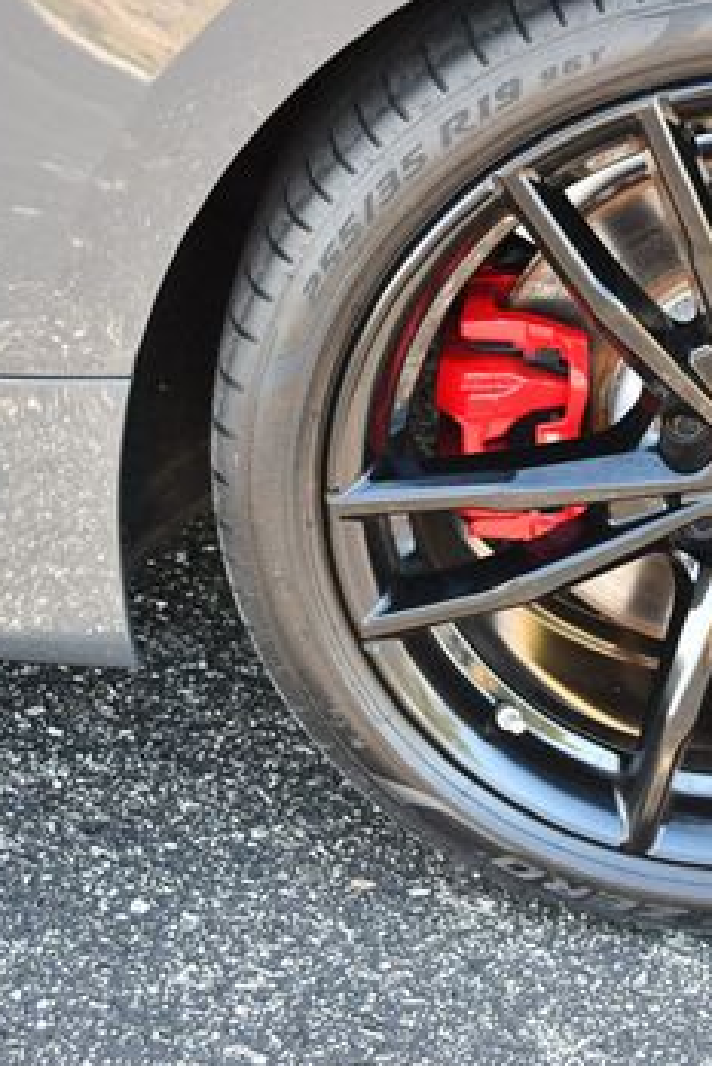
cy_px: 440
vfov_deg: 23.1
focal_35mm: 88
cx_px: 694
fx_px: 2608
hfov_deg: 15.3
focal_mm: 24
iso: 720
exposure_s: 1/250
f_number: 4
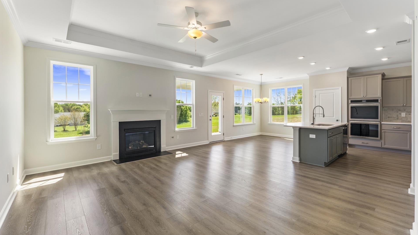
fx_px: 166
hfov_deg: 103.0
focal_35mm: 15
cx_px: 212
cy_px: 117
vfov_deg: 70.5
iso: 400
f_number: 6.3
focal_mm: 14
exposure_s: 1/15
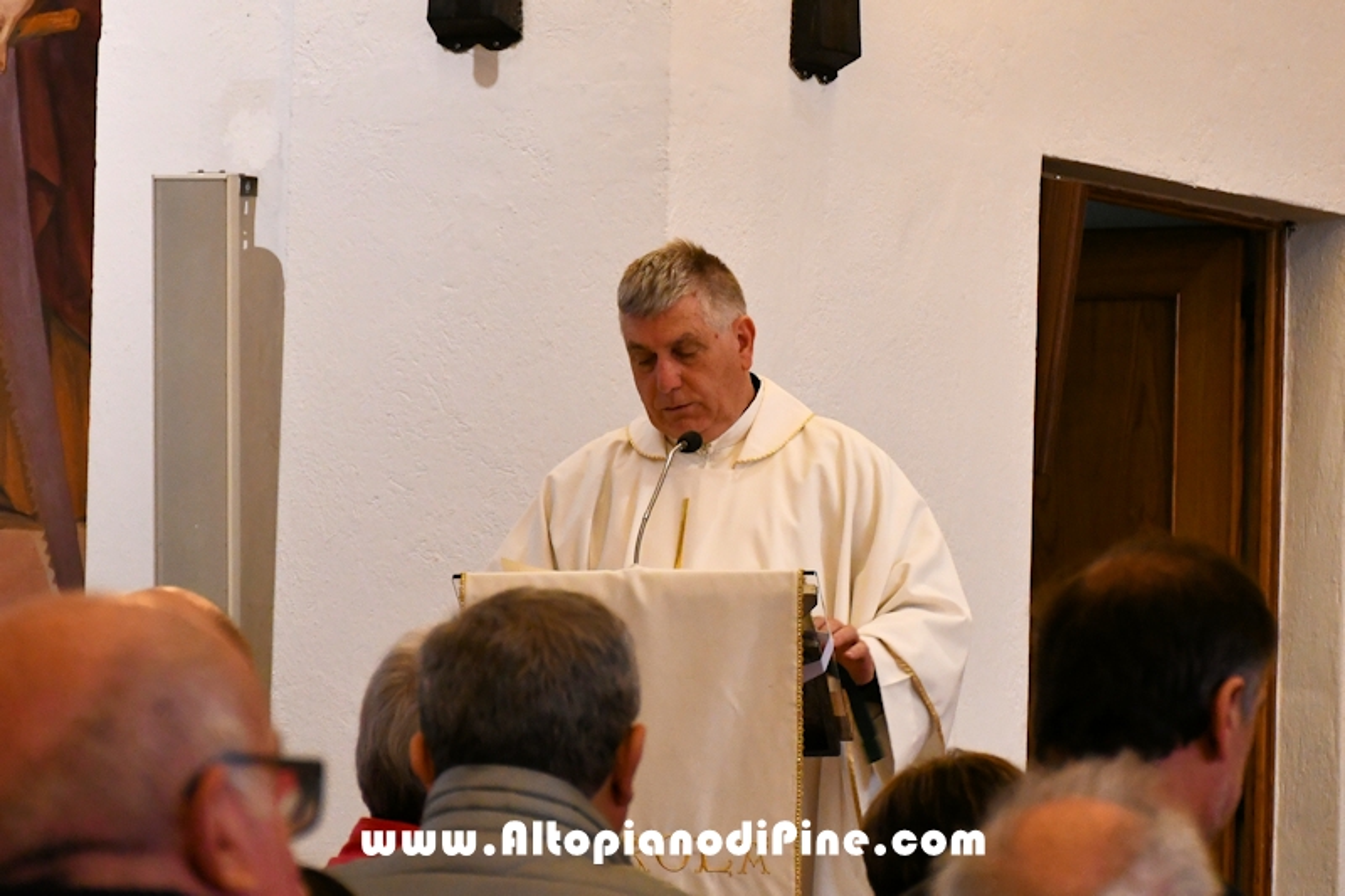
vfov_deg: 11.4
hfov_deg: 17.1
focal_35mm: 120
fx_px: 4482
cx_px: 672
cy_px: 448
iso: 2200
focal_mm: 80
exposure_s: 1/125
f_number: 5.3
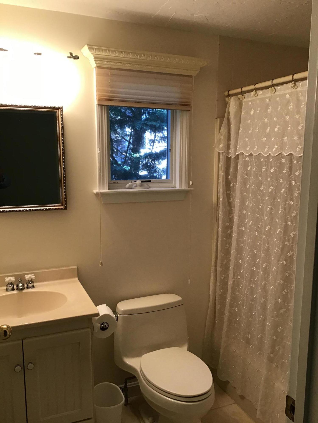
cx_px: 159
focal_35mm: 31
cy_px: 212
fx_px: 380
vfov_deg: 58.4
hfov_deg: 45.4
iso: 32
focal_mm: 3.3
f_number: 2.4
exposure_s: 1/30
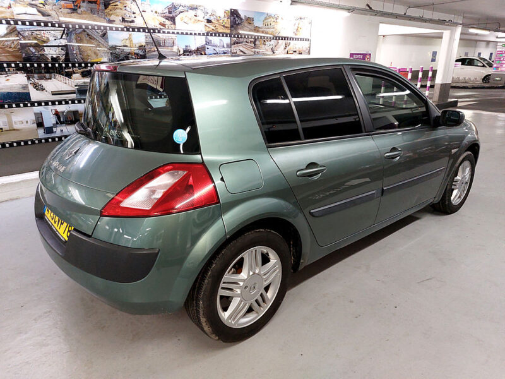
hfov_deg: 69.4
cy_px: 190
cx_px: 252
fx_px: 365
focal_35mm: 25
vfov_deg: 54.9
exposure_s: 1/50
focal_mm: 5.23
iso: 320
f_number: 1.8
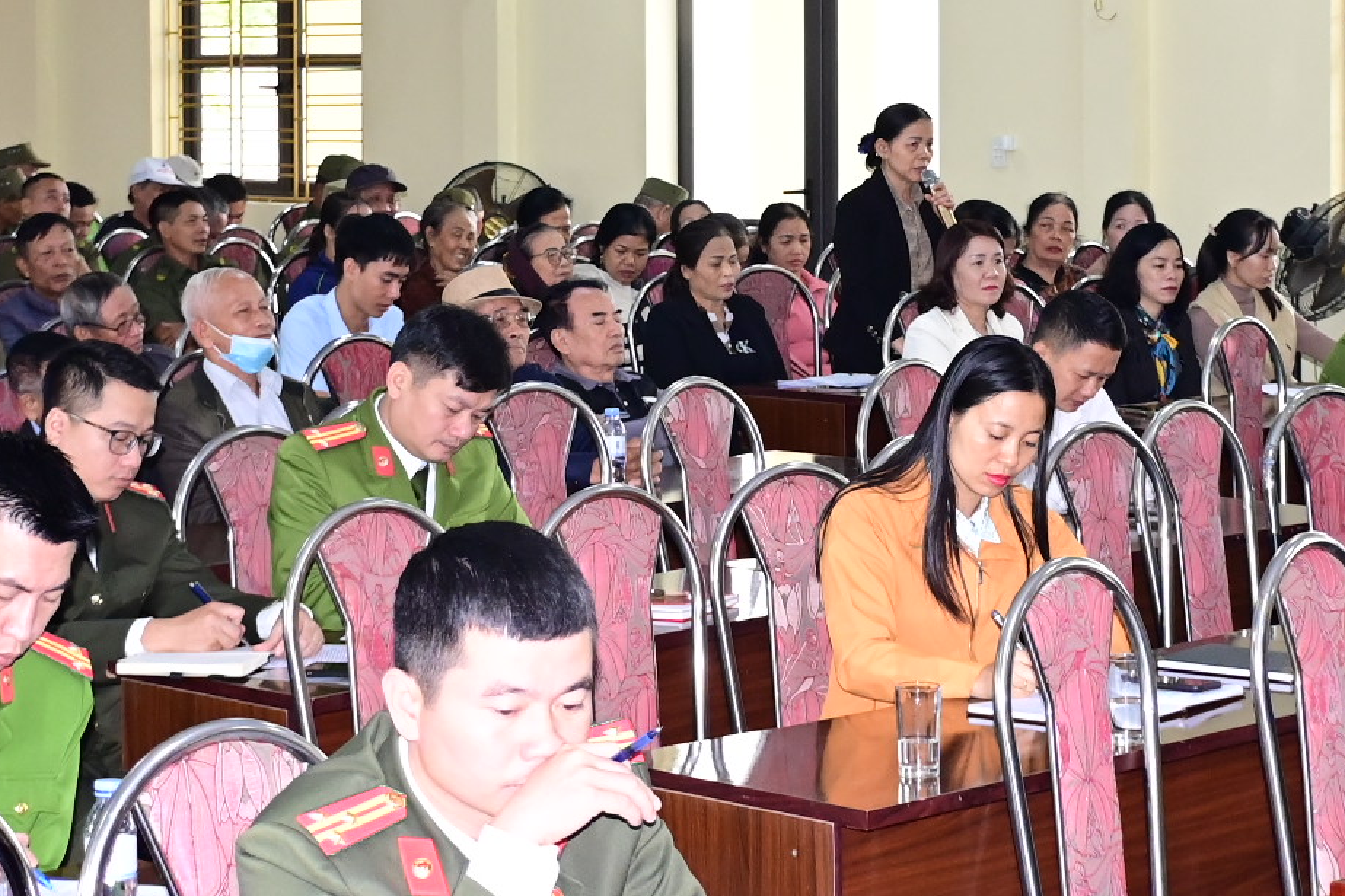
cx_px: 701
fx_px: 3586
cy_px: 208
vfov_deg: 14.2
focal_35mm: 96
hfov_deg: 21.2
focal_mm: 30
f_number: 4
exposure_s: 1/200
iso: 2000
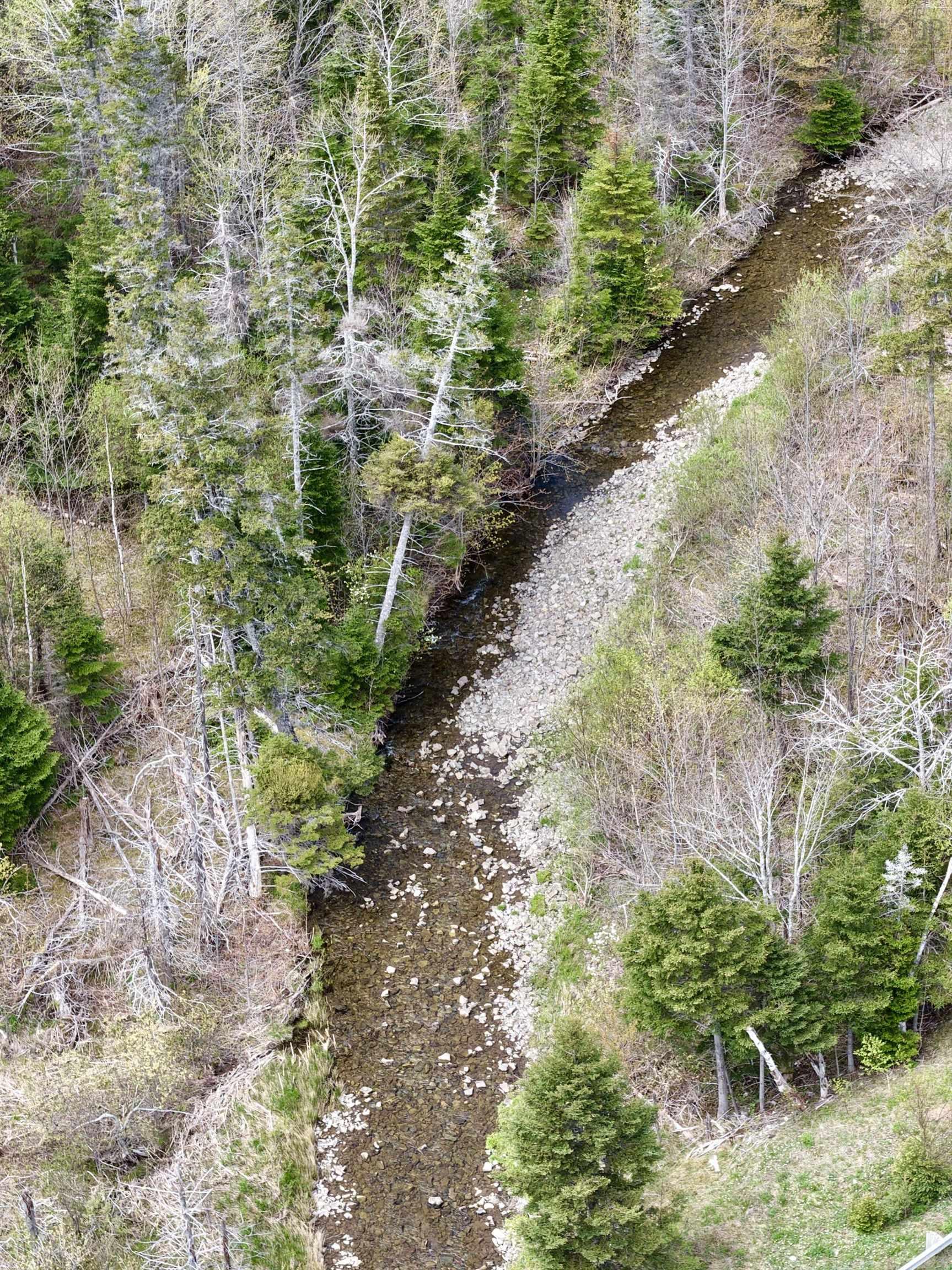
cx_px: 476
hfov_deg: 21.0
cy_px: 635
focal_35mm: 70
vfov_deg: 27.8
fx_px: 2568
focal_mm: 19.35
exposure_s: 1/320
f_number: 2.8
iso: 100
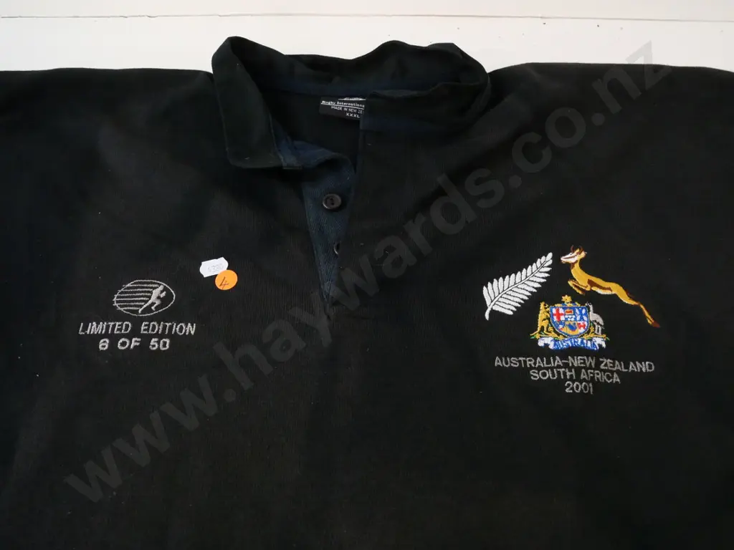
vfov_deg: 56.8
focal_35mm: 24
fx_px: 509
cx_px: 367
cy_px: 275
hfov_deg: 71.6
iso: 3200
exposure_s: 1/50
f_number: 5.6
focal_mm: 12
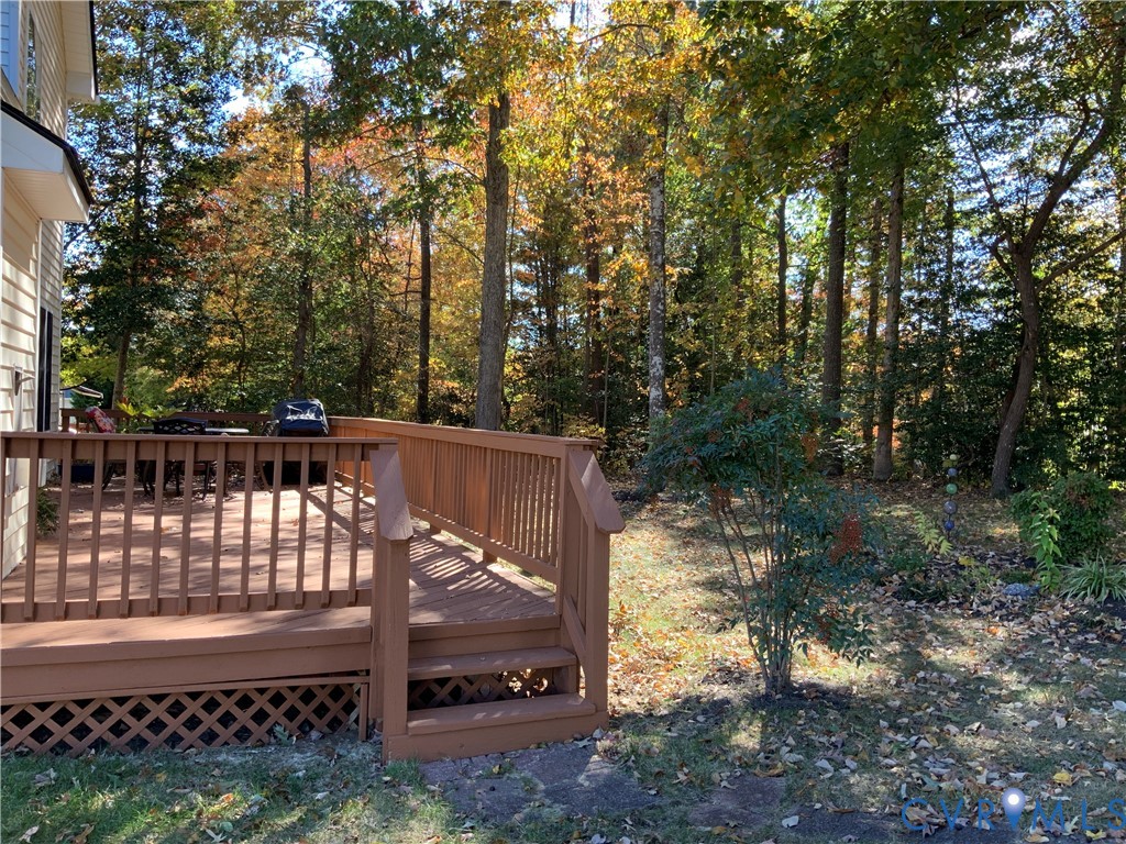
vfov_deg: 48.2
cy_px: 422
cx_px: 563
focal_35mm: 29
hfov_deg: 61.7
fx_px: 943
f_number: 1.8
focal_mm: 3
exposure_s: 1/122
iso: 16
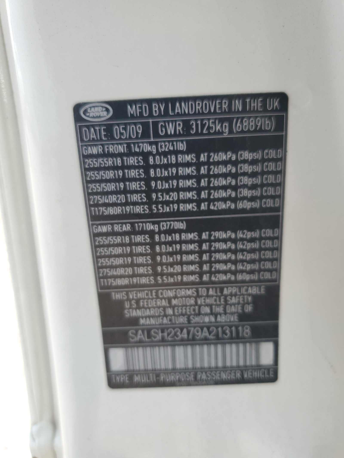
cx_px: 172
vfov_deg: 67.3
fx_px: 344
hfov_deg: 53.1
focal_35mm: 26
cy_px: 229
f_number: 1.5
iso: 50
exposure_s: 1/769
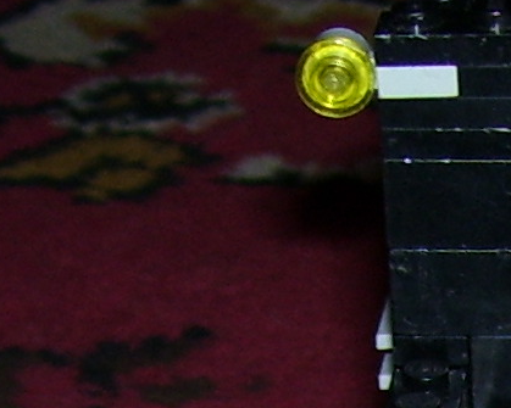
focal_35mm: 222
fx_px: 3357
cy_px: 1106
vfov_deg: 6.5
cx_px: 834
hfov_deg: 8.5
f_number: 2.7
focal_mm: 6
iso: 80
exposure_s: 1/60
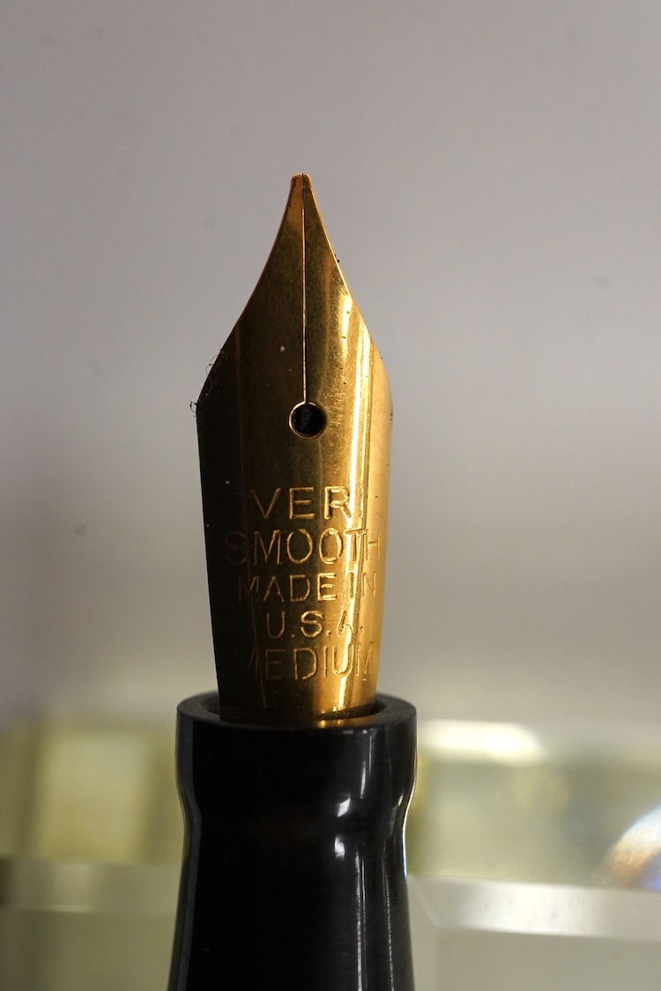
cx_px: 330
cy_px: 496
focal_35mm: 45
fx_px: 1239
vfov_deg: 43.6
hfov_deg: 29.9
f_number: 16
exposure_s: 1/100
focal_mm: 30
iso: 2500
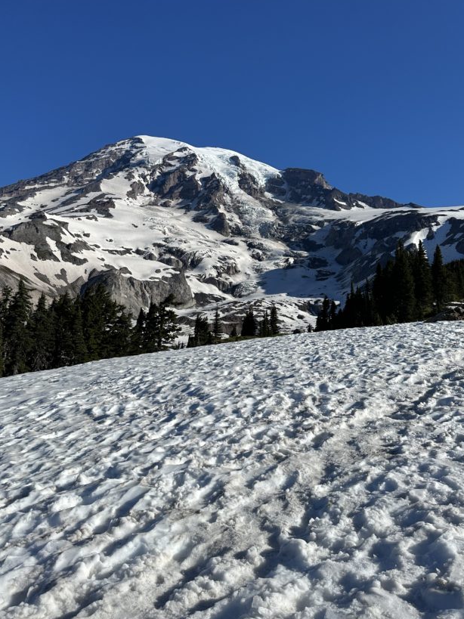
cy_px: 281
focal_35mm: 30
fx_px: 536
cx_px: 229
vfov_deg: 59.9
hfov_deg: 46.8
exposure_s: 1/9709
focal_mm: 6.86
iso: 80
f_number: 1.78
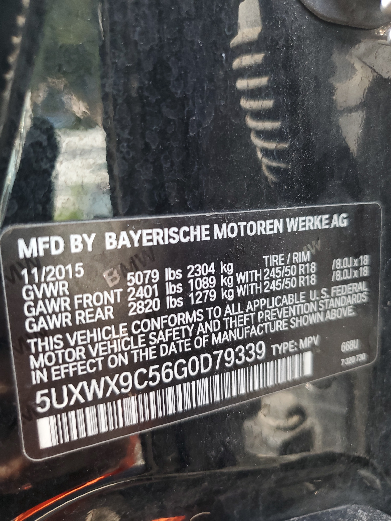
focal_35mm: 26
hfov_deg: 53.1
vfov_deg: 67.3
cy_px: 260
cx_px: 196
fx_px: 392
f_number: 1.5
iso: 65
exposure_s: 1/120
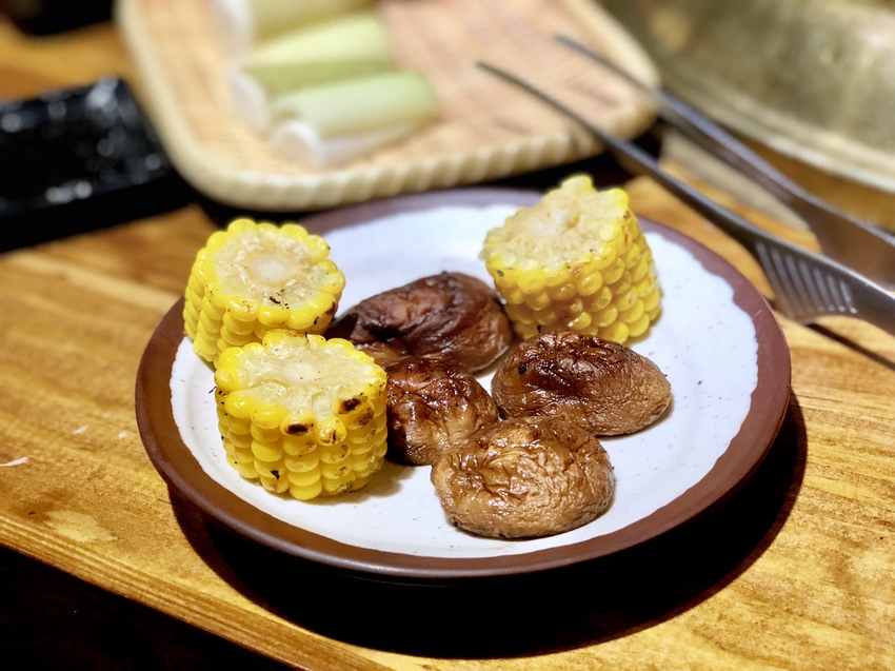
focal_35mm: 57
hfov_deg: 33.8
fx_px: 1473
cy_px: 336
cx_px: 448
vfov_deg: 25.6
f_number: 2.8
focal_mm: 6.6
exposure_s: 1/60
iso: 160
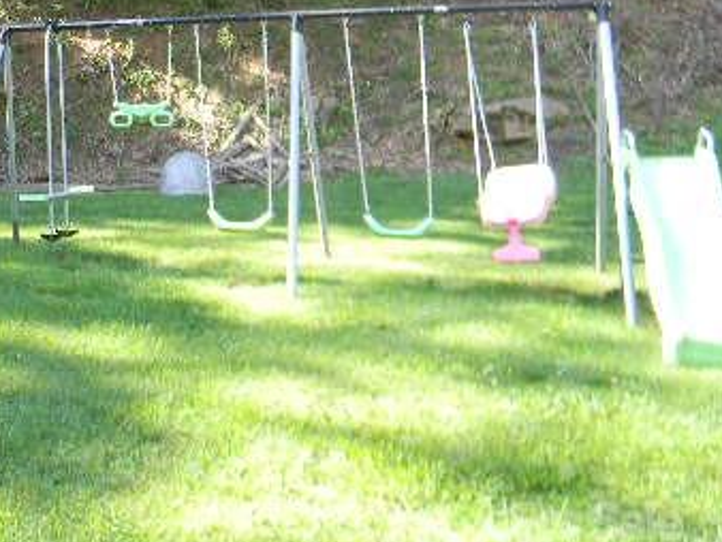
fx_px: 1106
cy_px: 115
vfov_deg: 27.1
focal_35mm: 53
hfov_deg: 33.8
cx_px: 47
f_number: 3.5
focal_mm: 5
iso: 80
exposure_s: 1/50.4
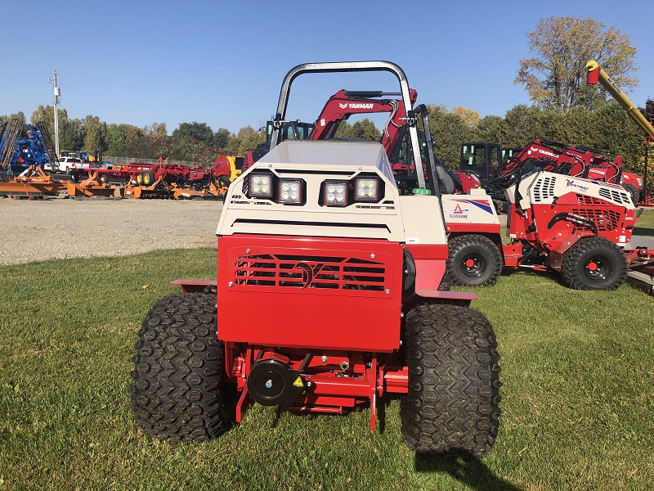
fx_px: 529
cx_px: 327
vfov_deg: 49.7
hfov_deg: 63.4
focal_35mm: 28
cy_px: 246
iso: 20
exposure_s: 1/2088
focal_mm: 3.99
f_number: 1.8
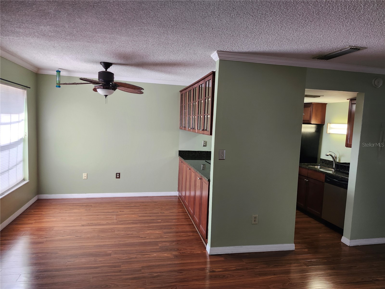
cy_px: 144
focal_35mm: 23
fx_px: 256
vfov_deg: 58.9
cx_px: 192
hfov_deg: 73.9
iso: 200
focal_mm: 5.54
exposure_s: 1/120
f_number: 1.8
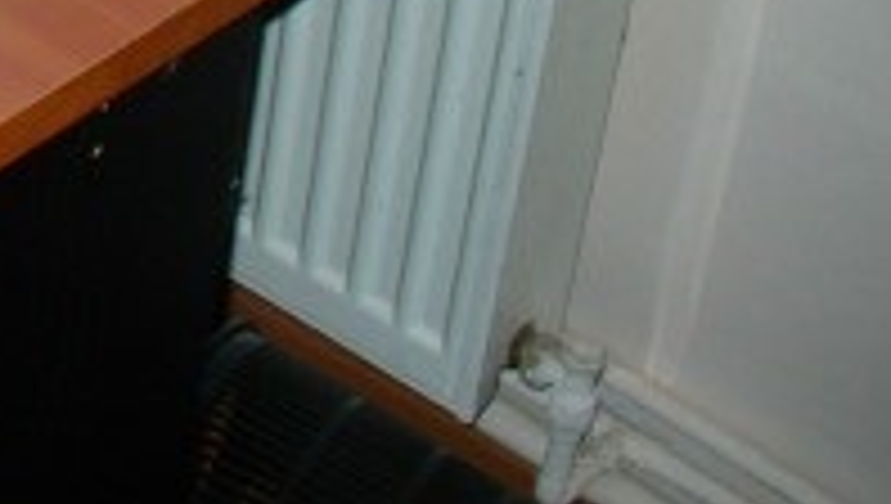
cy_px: -356
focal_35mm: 130
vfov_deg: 9.0
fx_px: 3076
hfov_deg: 15.0
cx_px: -544
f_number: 2.8
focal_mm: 6.1
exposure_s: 1/30
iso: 100
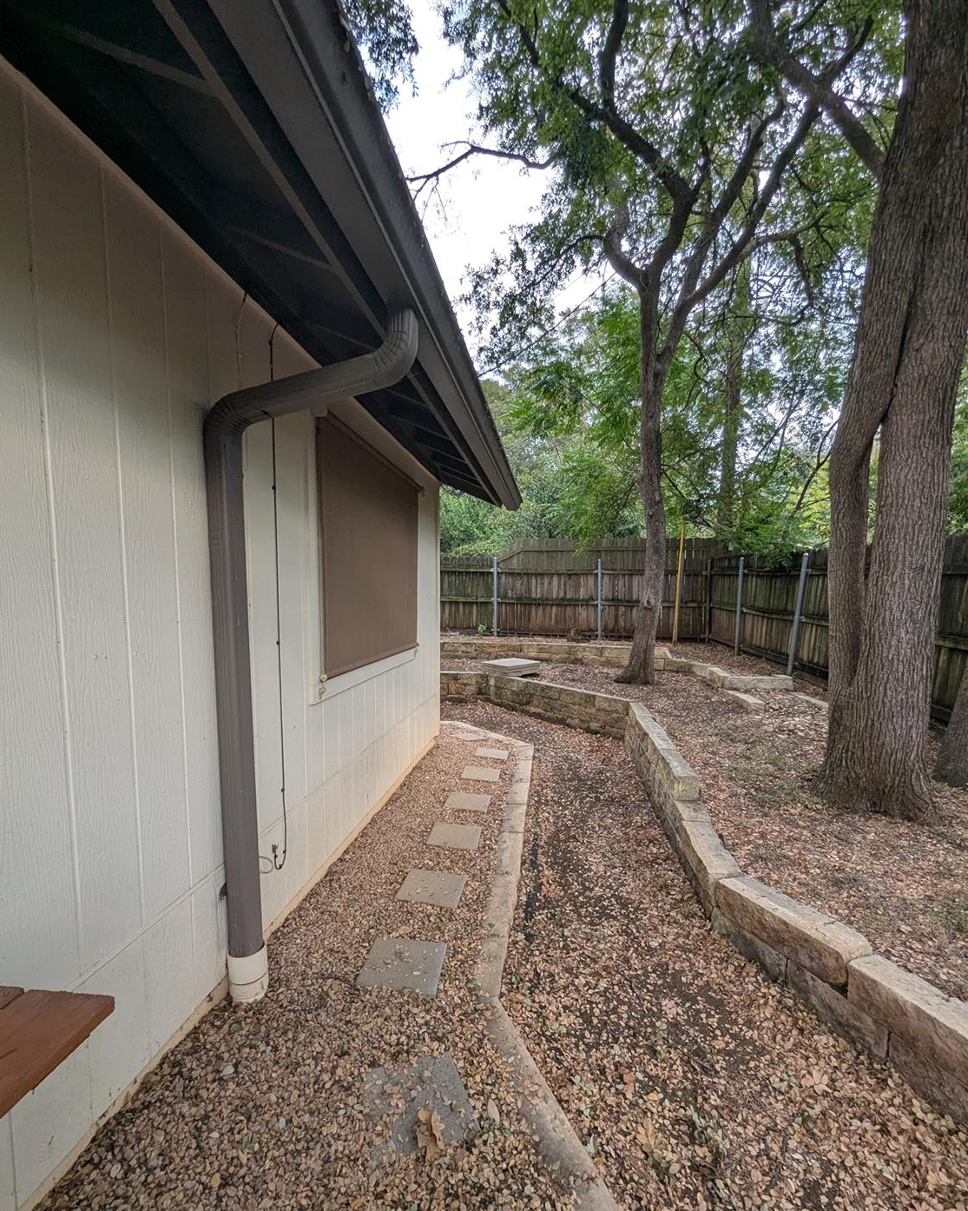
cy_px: 658
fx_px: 501
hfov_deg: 87.9
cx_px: 500
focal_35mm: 14
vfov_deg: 100.5
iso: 36
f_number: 2.2
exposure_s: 1/146
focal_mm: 1.95
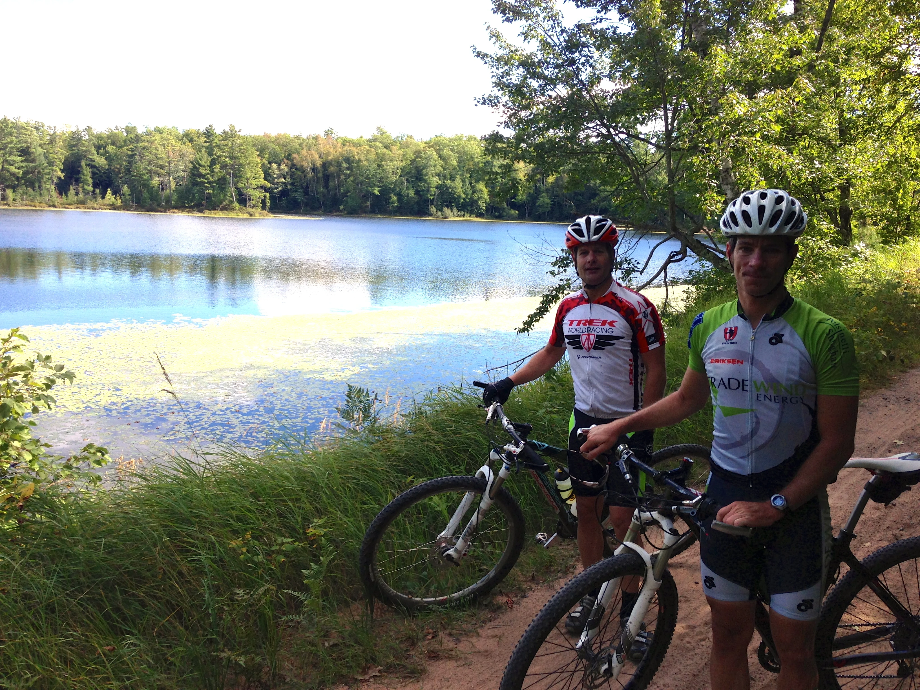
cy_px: 345
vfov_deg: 42.9
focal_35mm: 33
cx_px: 460
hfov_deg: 55.4
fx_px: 877
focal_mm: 4.13
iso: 50
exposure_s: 1/577
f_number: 2.4
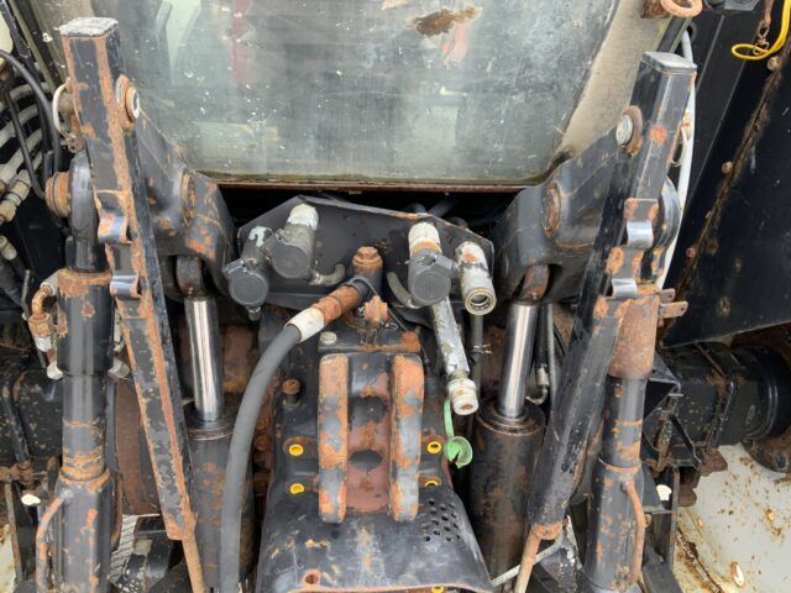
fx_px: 663
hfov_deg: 61.7
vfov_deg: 48.2
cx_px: 396
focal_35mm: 29
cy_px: 296
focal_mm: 3
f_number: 1.8
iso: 25
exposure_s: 1/122
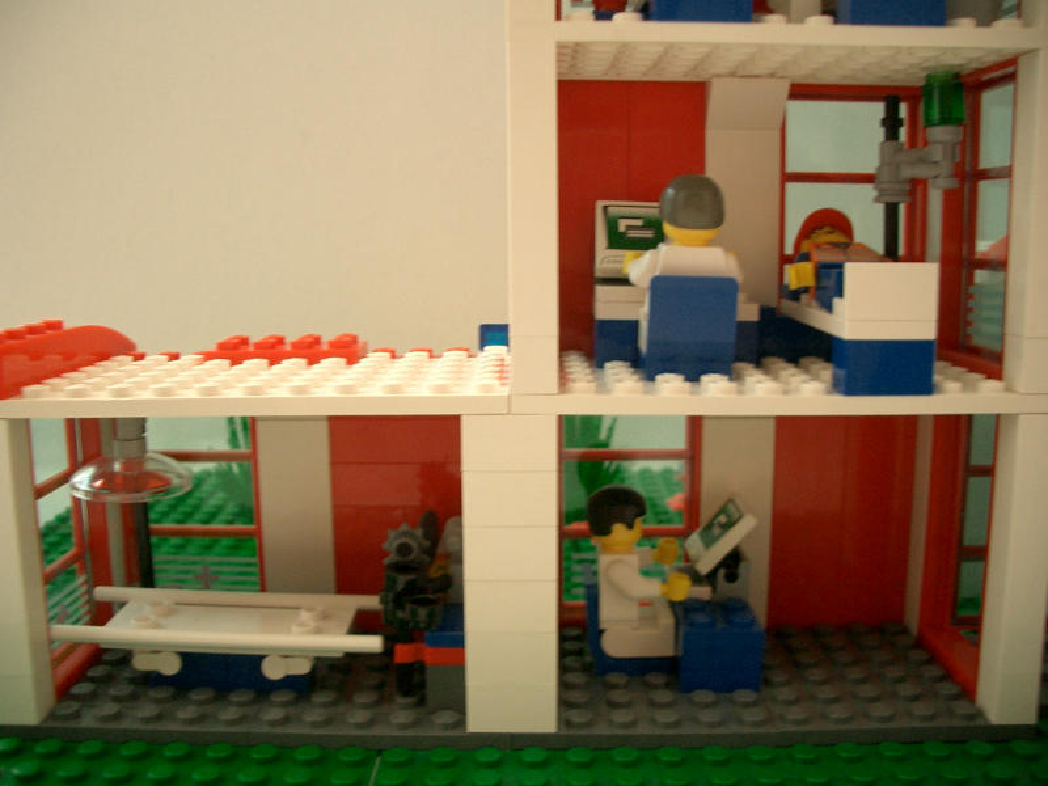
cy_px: 393
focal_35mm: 35
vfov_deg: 40.7
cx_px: 524
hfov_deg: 52.6
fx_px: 1060
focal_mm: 5.8
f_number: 2.6
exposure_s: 1/20
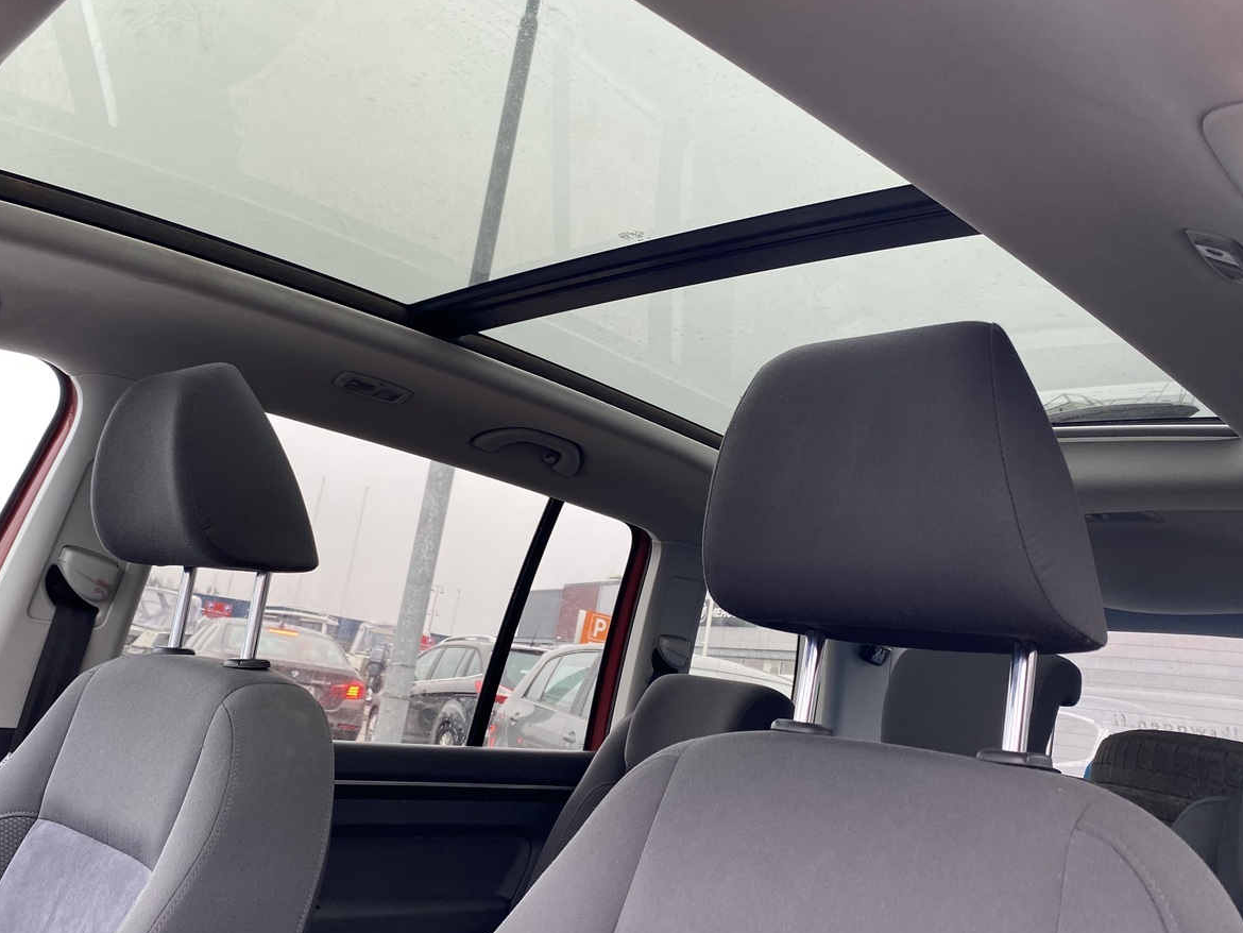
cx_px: 618
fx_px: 1149
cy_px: 434
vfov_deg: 44.1
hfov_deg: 56.8
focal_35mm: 32
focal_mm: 4.25
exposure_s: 1/121
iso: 80
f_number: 1.8
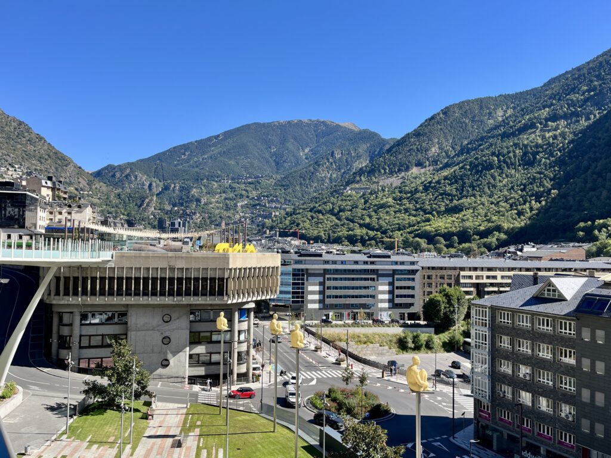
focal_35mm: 26
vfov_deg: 53.1
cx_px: 306
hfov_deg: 67.3
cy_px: 229
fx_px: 459
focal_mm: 5.1
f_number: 1.6
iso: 50
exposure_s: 1/1862
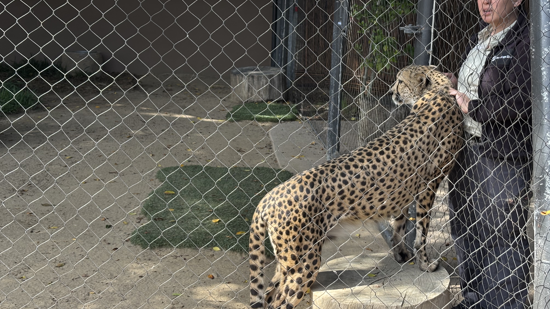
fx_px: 831
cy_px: 117
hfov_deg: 36.6
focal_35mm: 57
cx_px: 276
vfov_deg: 21.0
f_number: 1.6
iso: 32
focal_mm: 5.96
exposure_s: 1/338
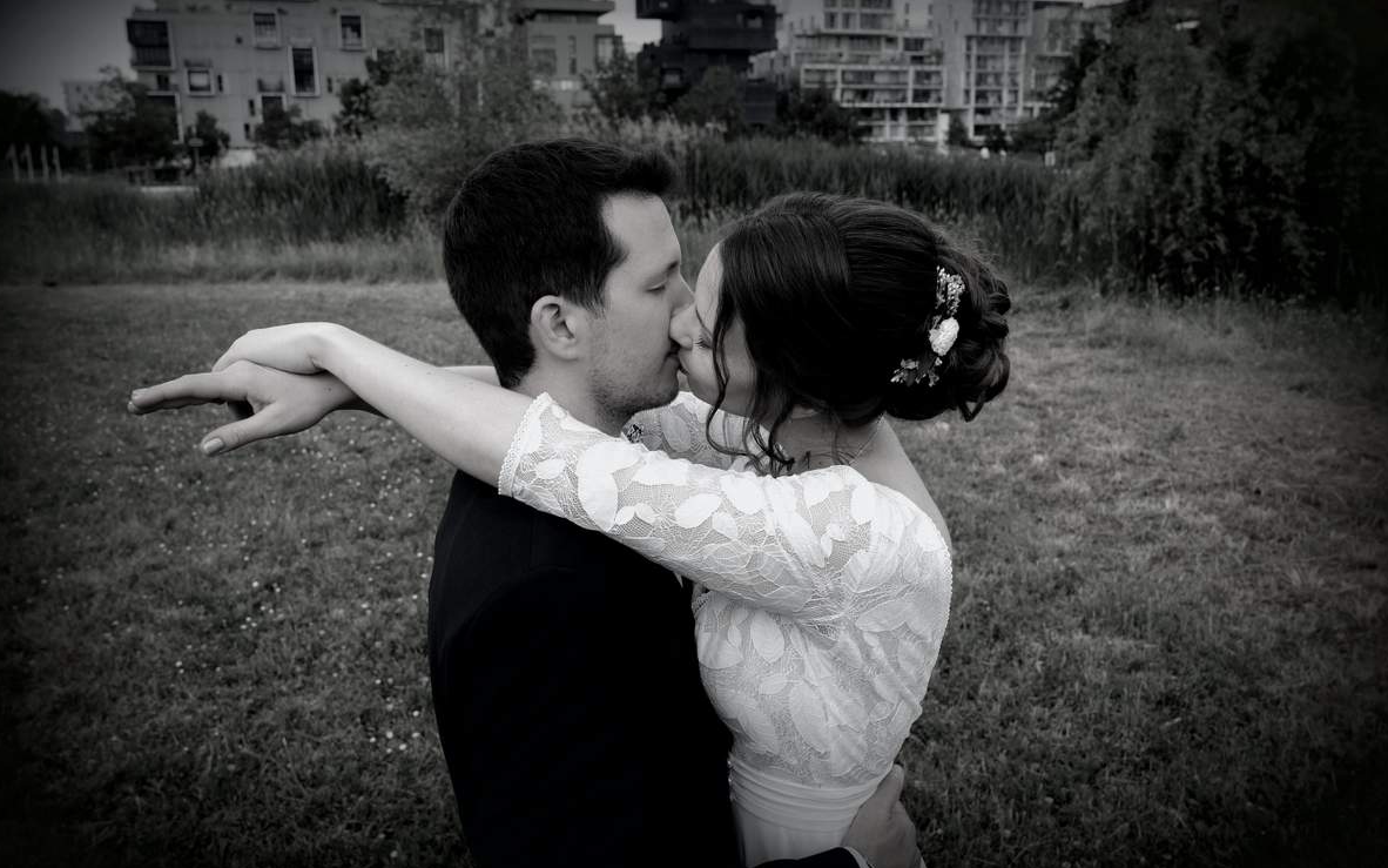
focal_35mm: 30
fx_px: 1135
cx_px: 689
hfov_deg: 62.9
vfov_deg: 41.8
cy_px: 423
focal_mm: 29
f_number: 6.3
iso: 100
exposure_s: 1/160
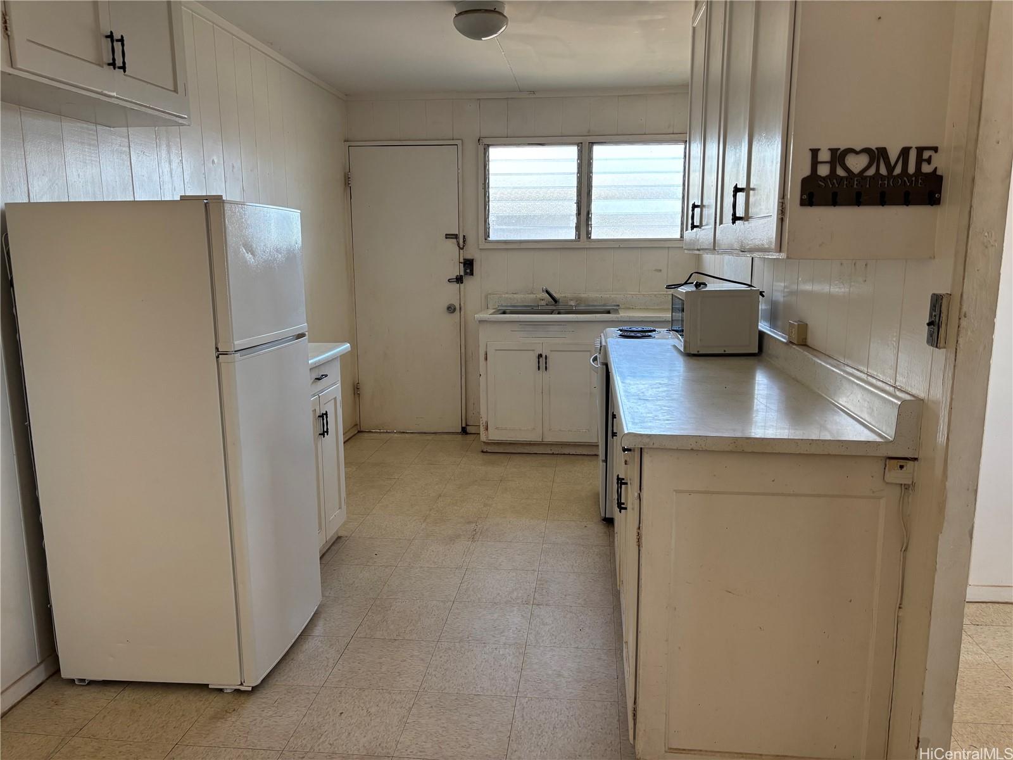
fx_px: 761
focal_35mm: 26
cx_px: 506
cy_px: 380
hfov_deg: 67.3
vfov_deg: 53.1
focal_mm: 5.96
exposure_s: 1/104
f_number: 1.6
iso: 125
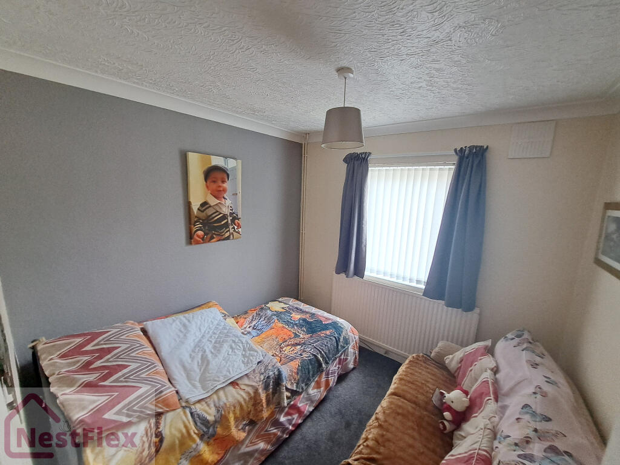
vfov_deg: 89.9
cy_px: 232
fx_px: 233
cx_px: 310
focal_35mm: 13
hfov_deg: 106.2
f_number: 2.2
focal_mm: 1.74
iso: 125
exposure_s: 1/50
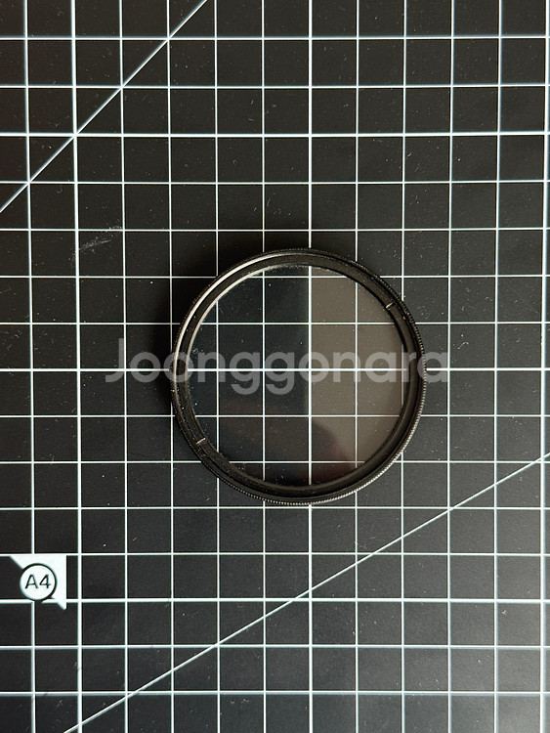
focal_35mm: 48
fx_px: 1016
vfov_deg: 39.6
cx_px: 275
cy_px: 366
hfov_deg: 30.3
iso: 200
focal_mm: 6.76
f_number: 1.78
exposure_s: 1/40
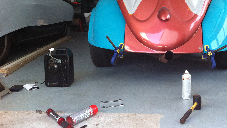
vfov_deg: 22.3
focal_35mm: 53
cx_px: 156
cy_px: 25
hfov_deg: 38.6
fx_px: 319
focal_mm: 3.85
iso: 100
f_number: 2.8
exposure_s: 1/120
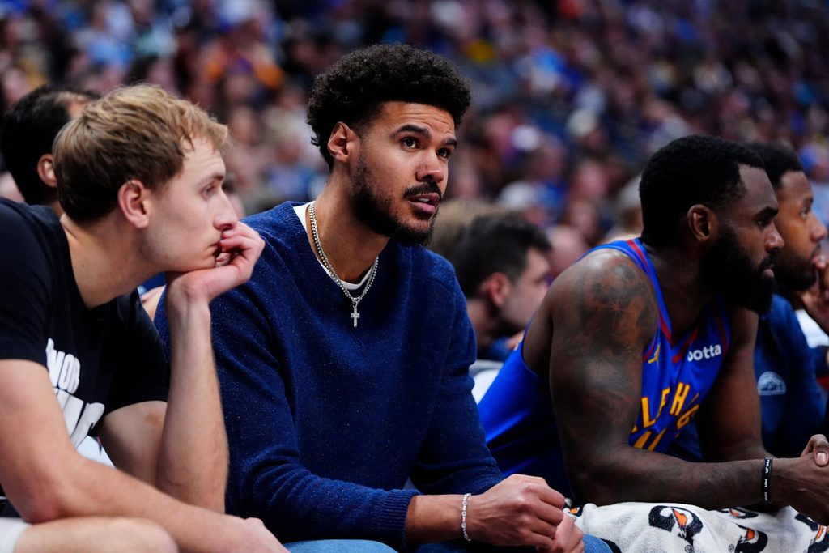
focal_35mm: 122
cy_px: 276
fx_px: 2810
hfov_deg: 16.8
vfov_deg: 11.2
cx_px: 414
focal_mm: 122
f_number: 2.8
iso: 4000
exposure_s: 1/2000
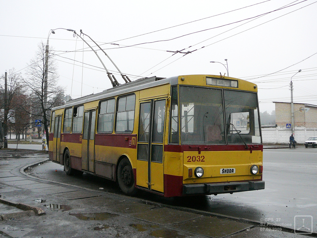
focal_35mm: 35
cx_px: 158
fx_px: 321
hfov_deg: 52.6
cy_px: 119
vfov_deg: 40.7
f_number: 2.8
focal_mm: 5.2
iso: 100
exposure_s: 1/320
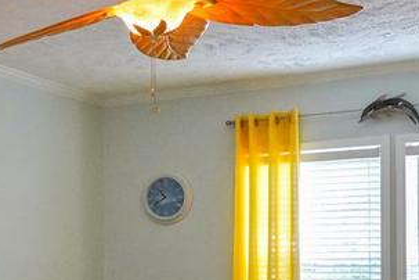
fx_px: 884
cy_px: 255
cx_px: -61
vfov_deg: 17.7
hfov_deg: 24.5
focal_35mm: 76
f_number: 4
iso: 1600
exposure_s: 1/160
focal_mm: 16
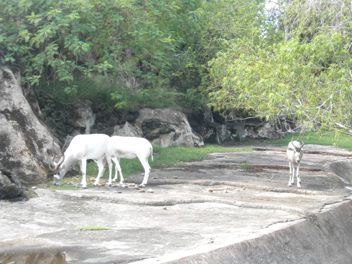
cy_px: 132
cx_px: 176
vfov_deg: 17.4
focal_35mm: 85
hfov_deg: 23.0
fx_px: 864
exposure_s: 1/76.2
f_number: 5.1
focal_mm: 15
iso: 129
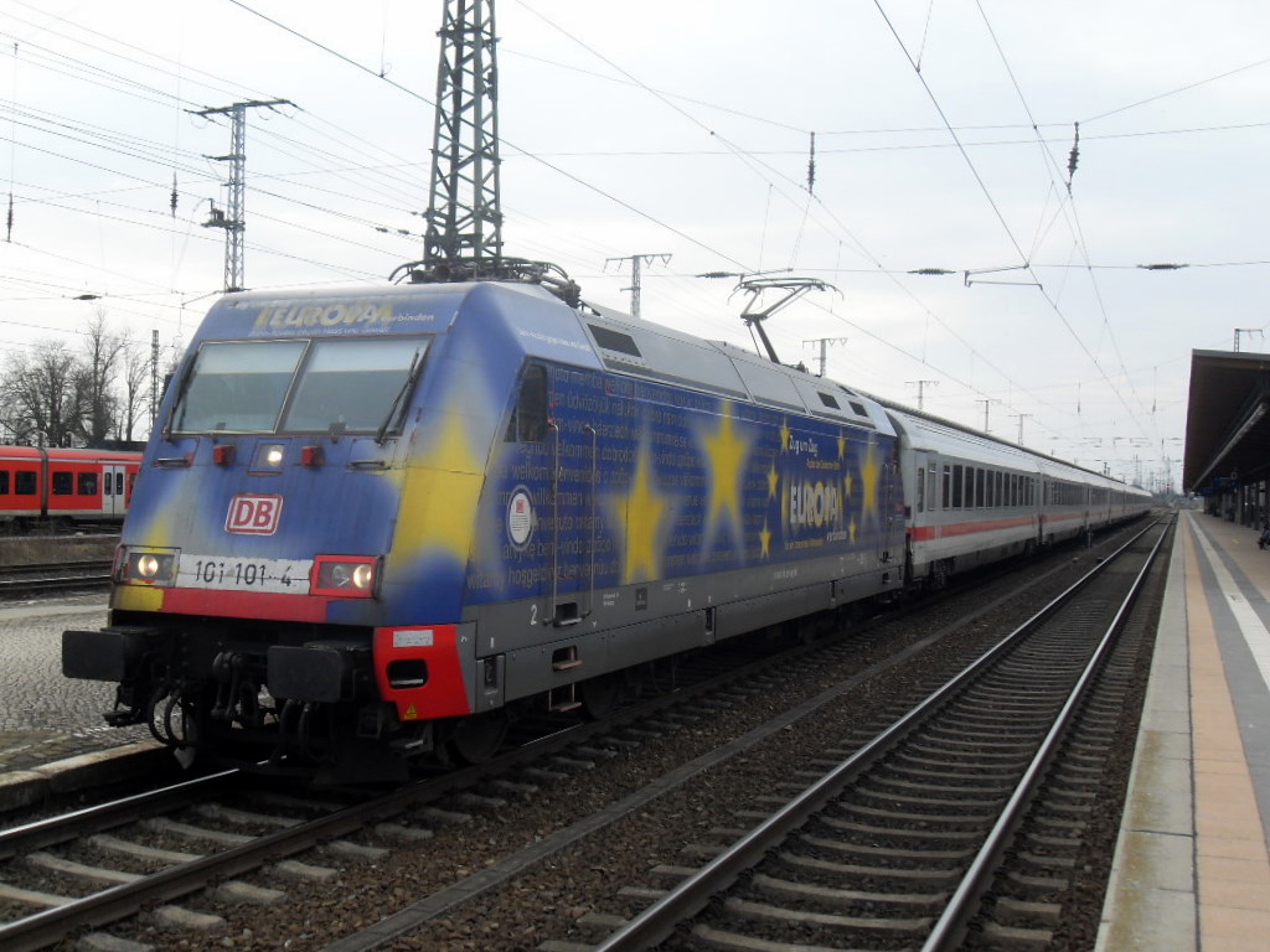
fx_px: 1468
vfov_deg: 36.0
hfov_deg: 46.8
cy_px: 476
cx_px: 635
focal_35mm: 40
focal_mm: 7.1
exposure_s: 1/90
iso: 80
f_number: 7.7
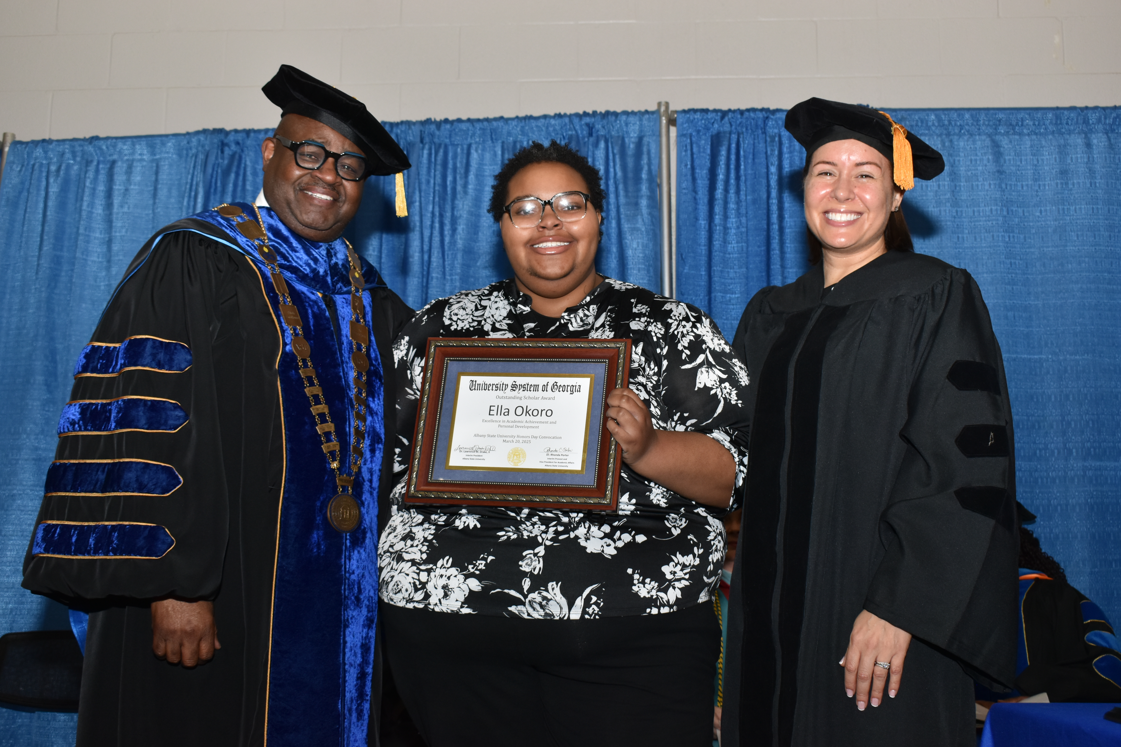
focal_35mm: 44
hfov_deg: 45.0
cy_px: 374
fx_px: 1354
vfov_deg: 30.8
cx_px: 560
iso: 500
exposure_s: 1/200
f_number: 6.3
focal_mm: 29
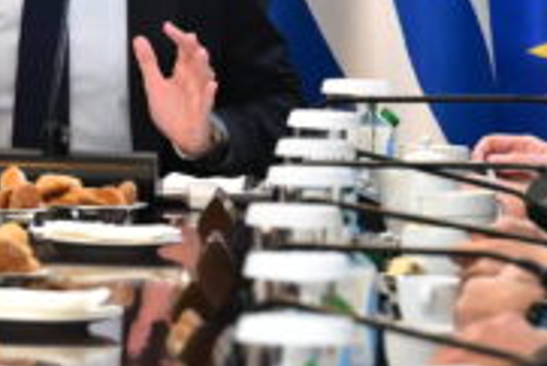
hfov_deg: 4.6
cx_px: -60
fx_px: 6782
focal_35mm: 446
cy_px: 15
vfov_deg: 3.1
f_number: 4
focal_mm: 70
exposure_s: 1/500
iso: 8000
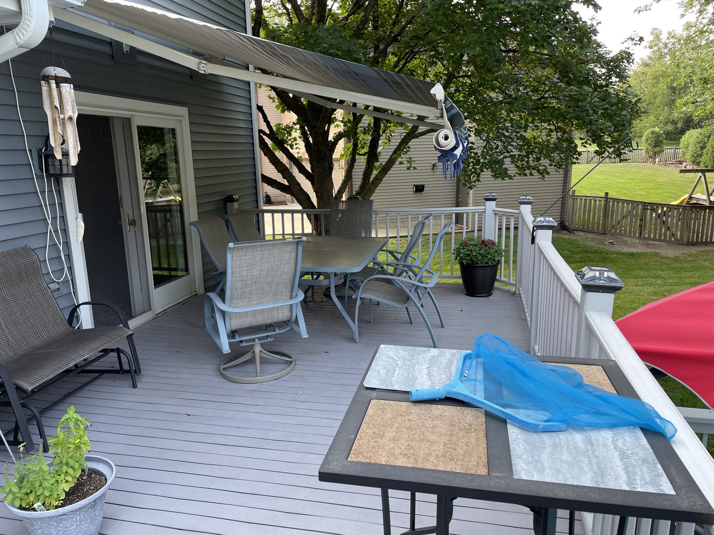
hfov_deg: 67.3
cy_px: 268
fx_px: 536
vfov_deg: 53.1
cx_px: 357
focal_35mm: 26
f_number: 1.6
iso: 32
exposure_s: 1/167
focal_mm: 4.2
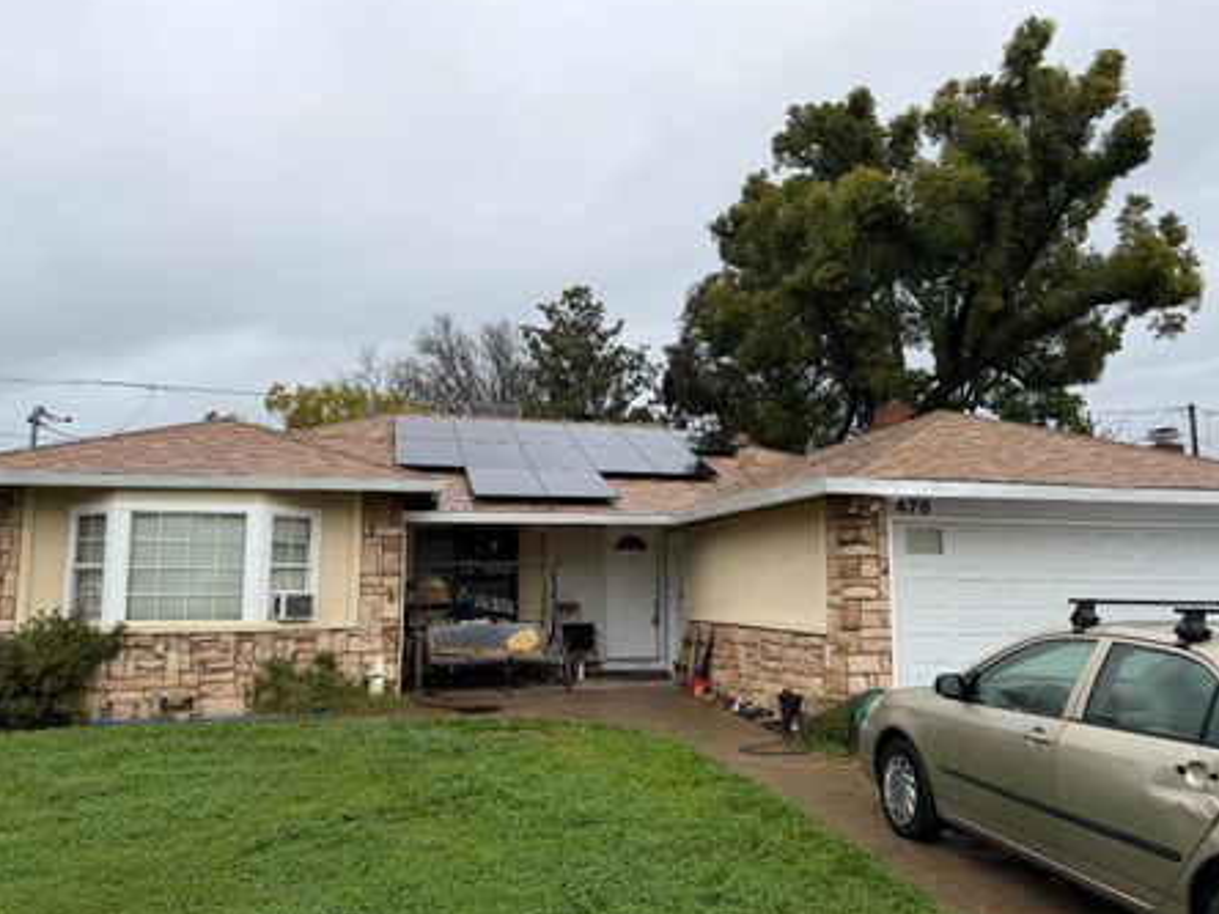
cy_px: 476
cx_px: 634
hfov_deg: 65.3
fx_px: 951
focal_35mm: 27
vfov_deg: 51.3
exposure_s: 1/1618
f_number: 1.78
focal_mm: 6.76
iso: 80
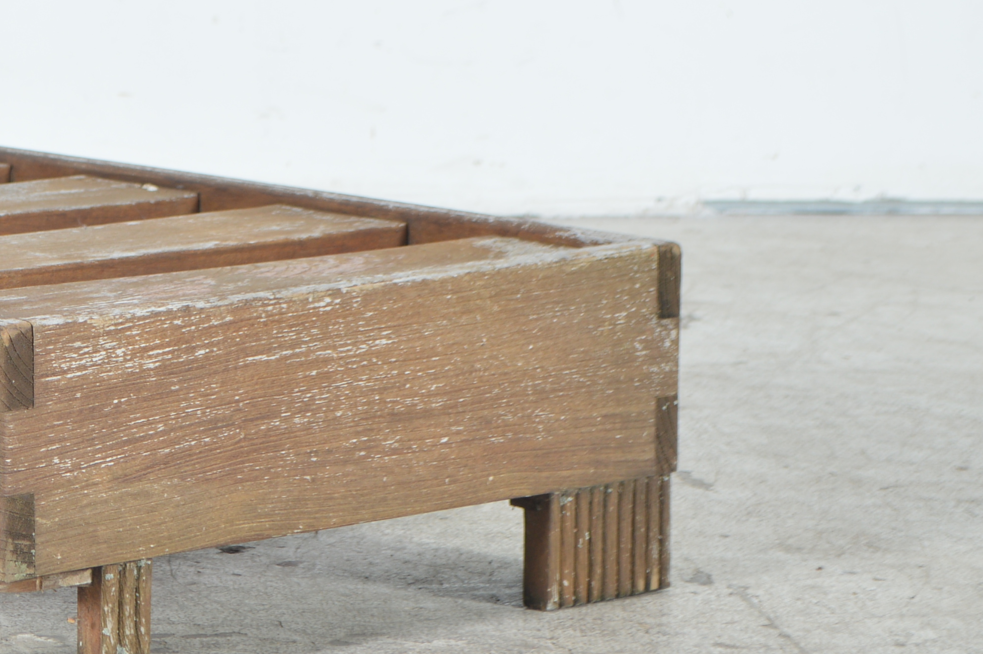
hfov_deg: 10.8
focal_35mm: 188
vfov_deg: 7.3
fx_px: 5133
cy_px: 220
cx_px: -9
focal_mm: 55
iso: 100
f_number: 8
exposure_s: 1/125
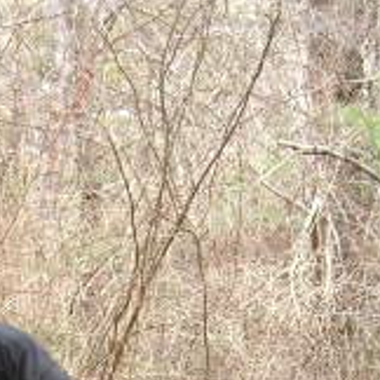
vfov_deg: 12.6
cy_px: 521
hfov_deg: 13.1
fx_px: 1652
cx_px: 209
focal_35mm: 133
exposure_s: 1/125
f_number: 2.8
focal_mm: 7.9
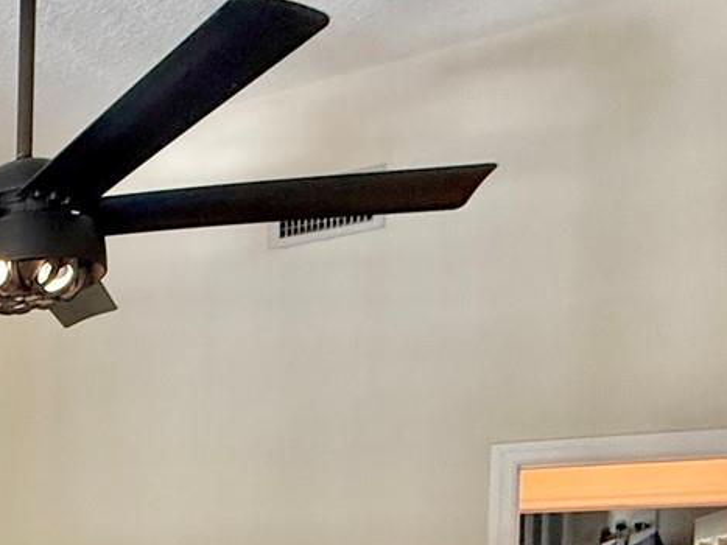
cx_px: -388
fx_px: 1008
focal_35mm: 48
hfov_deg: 26.8
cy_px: 623
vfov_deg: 27.3
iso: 320
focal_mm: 2.22
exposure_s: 1/60
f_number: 2.2
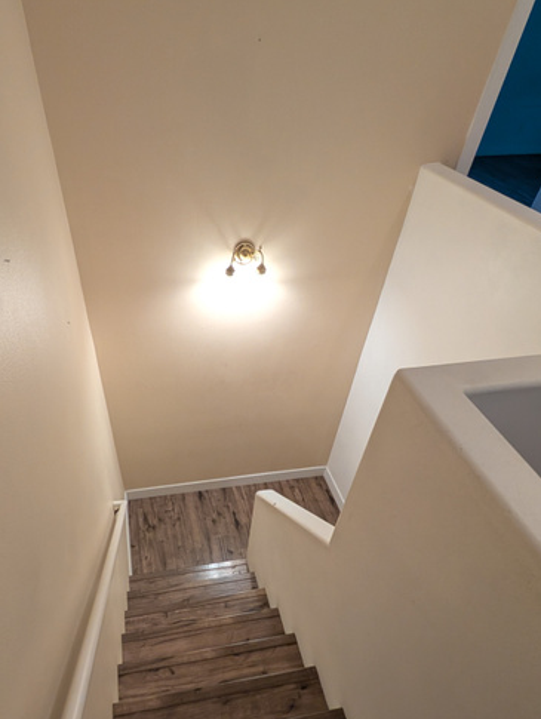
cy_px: 461
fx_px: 395
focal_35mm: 19
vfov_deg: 82.5
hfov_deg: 68.1
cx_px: 215
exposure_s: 1/40
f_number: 1.7
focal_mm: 2.02
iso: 115
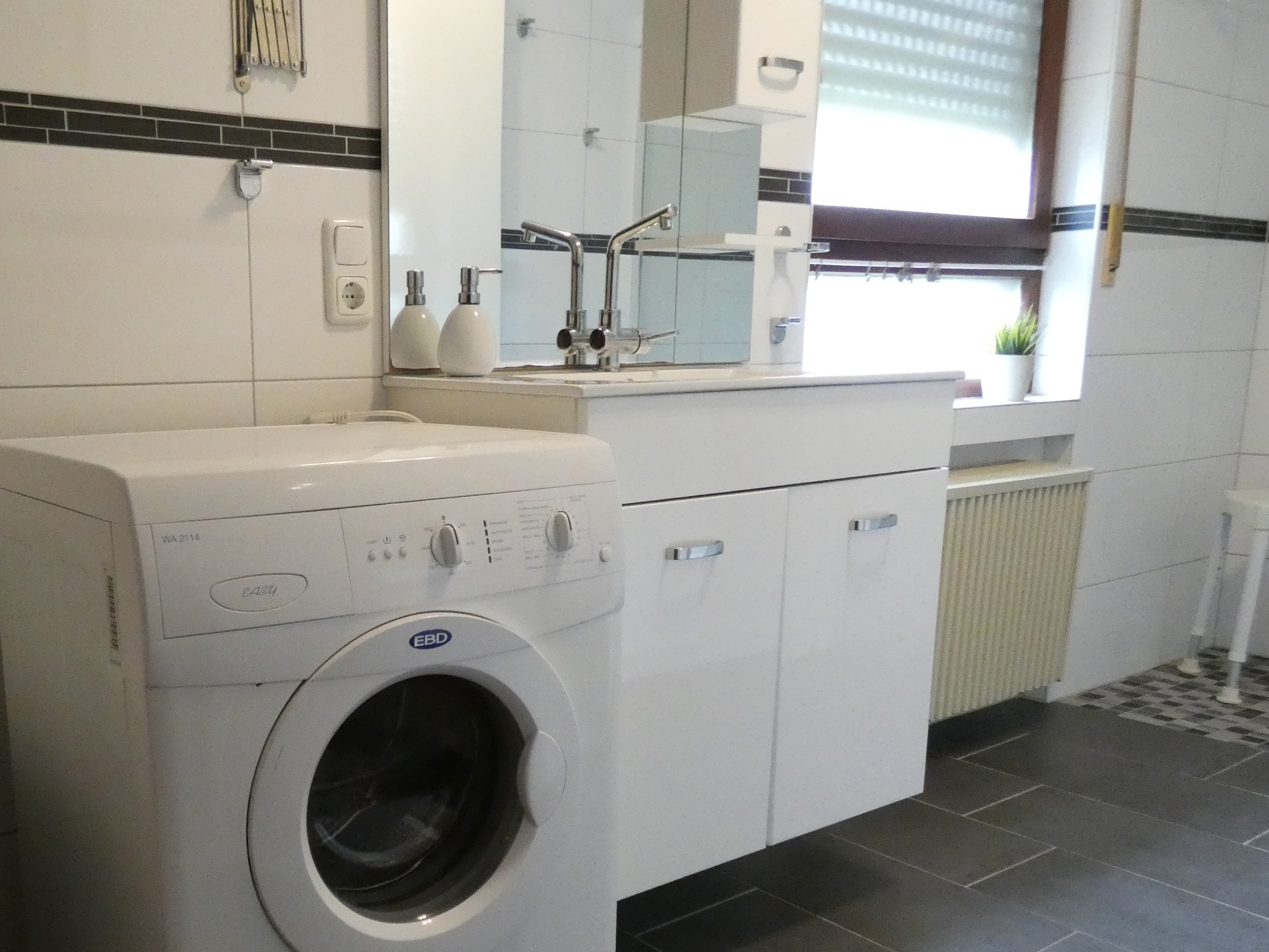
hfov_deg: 55.7
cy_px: 621
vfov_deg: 43.6
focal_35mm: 32
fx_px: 1173
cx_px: 431
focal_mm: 3.6
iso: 800
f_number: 2.8
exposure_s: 1/60
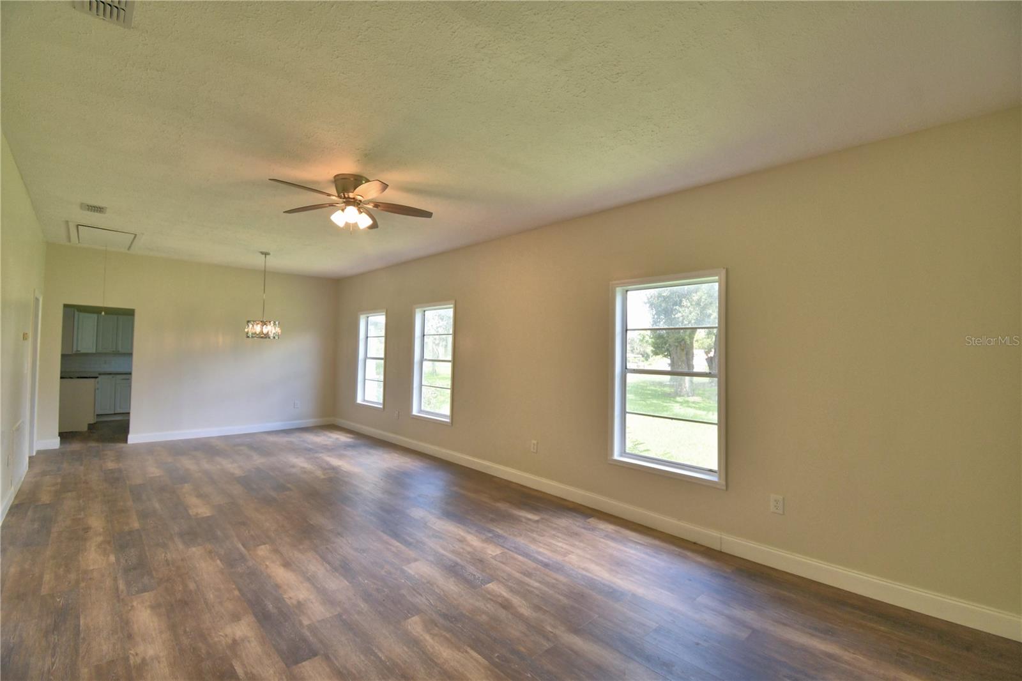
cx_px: 511
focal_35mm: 15
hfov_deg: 100.4
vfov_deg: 77.3
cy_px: 340
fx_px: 426
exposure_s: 1/125
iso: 280
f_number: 4.5
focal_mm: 10
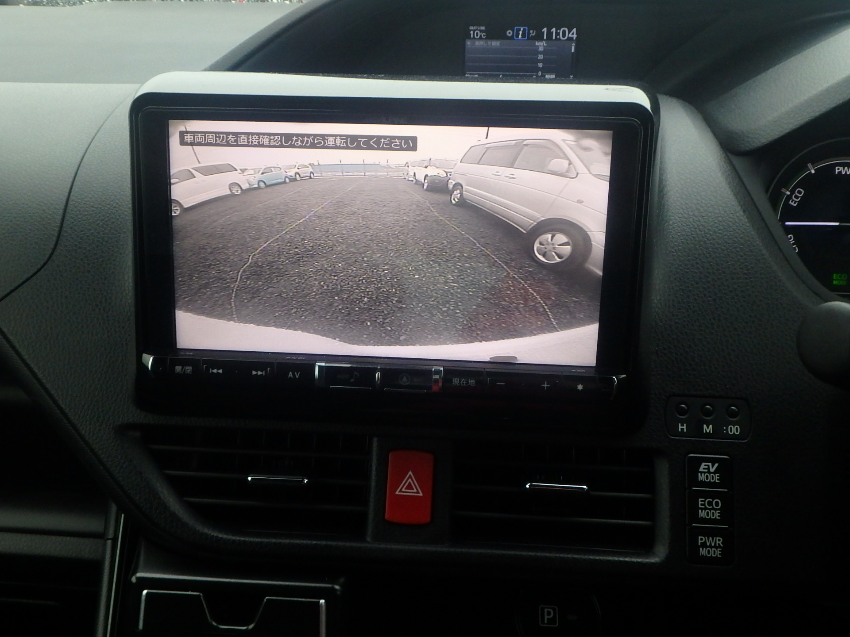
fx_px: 712
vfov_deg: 48.2
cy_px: 318
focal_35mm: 29
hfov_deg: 61.7
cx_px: 425
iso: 500
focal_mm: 5.2
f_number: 4.6
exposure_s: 1/160
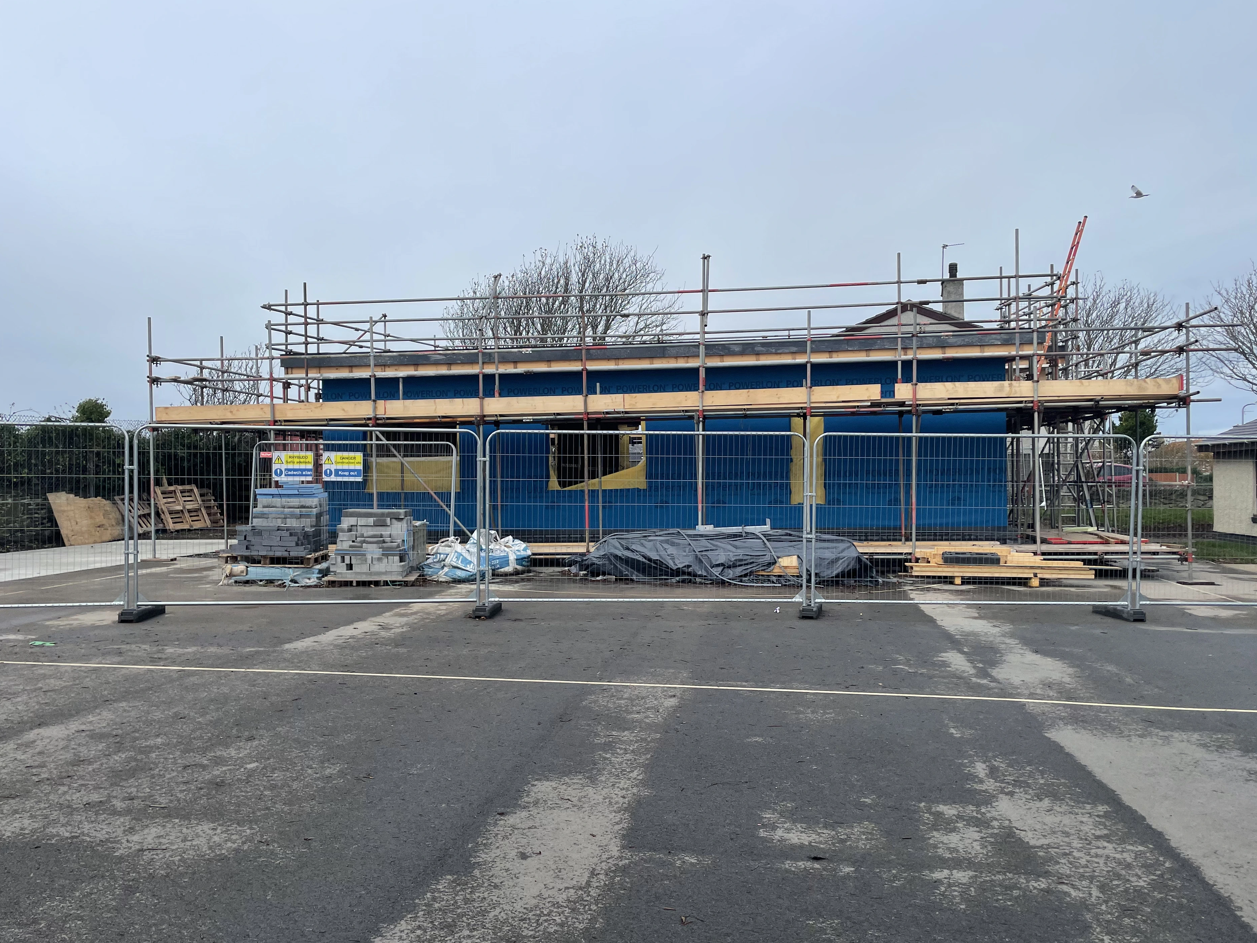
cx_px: 626
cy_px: 501
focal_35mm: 28
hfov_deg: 63.4
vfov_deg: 49.7
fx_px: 1017
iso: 32
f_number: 1.6
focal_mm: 4.2
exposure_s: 1/1221
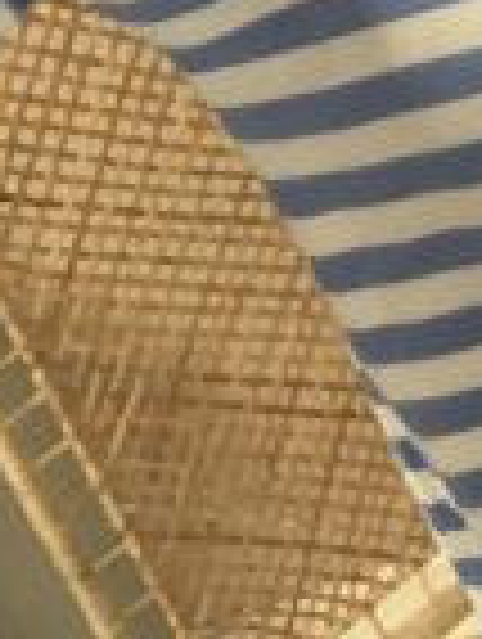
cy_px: -45
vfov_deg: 13.3
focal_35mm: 146
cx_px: 1018
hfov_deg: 9.4
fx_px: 2702
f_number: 1.8
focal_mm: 4.25
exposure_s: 1/60
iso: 200
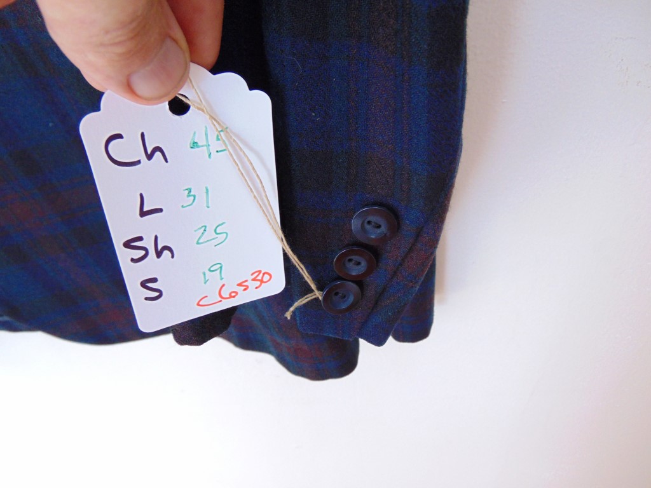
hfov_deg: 69.4
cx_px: 326
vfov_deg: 54.9
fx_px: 470
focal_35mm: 25
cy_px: 244
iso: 200
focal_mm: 4.5
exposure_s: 1/40
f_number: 3
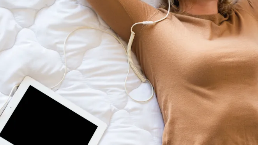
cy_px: 60
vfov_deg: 12.7
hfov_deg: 22.4
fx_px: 650
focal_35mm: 95
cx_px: 156
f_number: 3.5
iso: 400
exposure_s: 1/160
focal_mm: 50
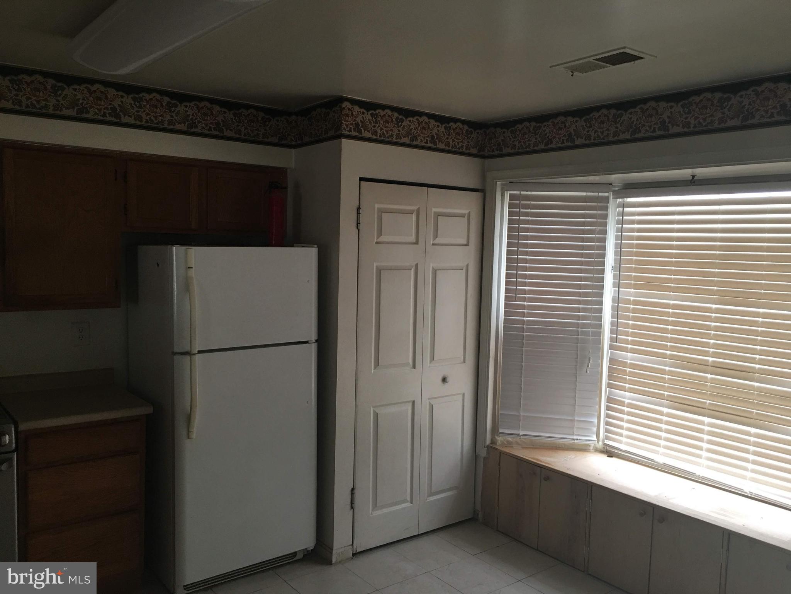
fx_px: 663
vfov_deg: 48.2
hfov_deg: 61.7
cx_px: 396
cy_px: 297
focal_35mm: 29
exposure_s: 1/15
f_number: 2.2
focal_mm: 4.15
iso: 50
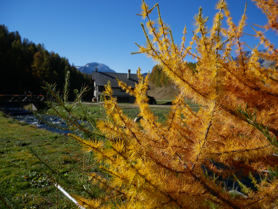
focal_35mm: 24
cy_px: 104
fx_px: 193
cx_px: 139
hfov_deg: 71.6
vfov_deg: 56.8
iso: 200
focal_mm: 12
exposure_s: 1/2500
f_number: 4
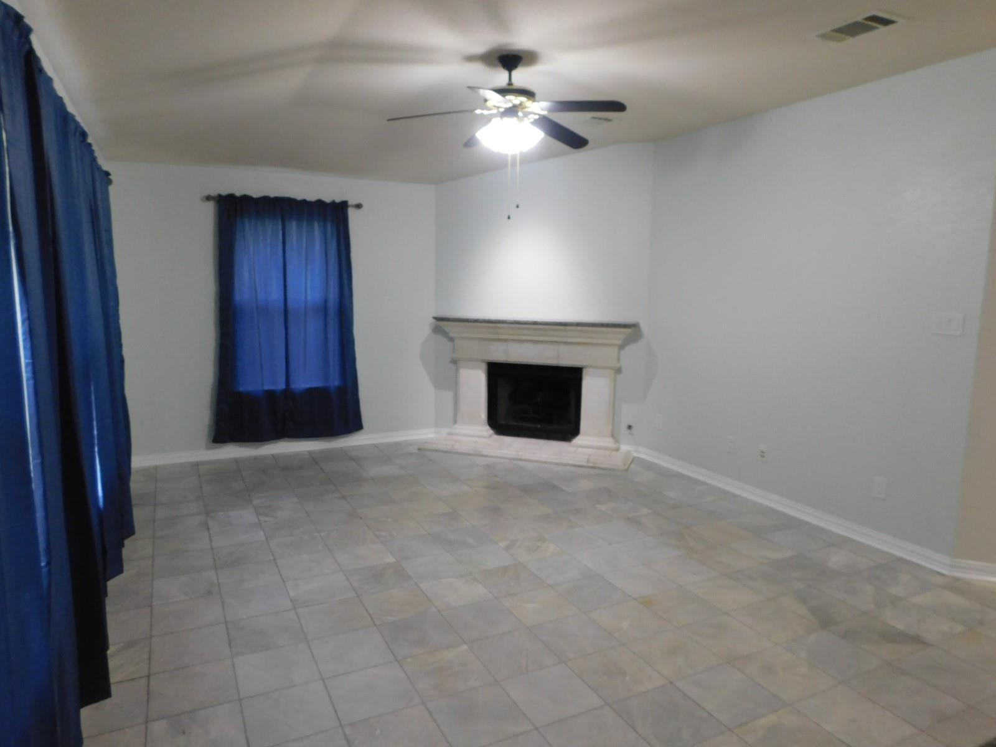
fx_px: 662
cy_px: 374
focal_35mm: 23
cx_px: 498
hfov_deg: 73.9
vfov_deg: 58.9
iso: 280
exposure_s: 1/30
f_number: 3
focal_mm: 4
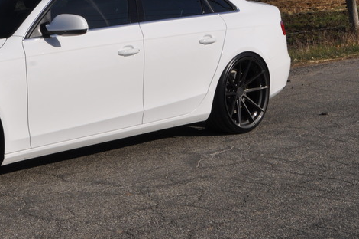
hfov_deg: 20.3
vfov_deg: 13.8
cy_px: 47
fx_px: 976
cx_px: 14
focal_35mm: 98
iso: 200
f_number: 16
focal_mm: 30
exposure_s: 1/250
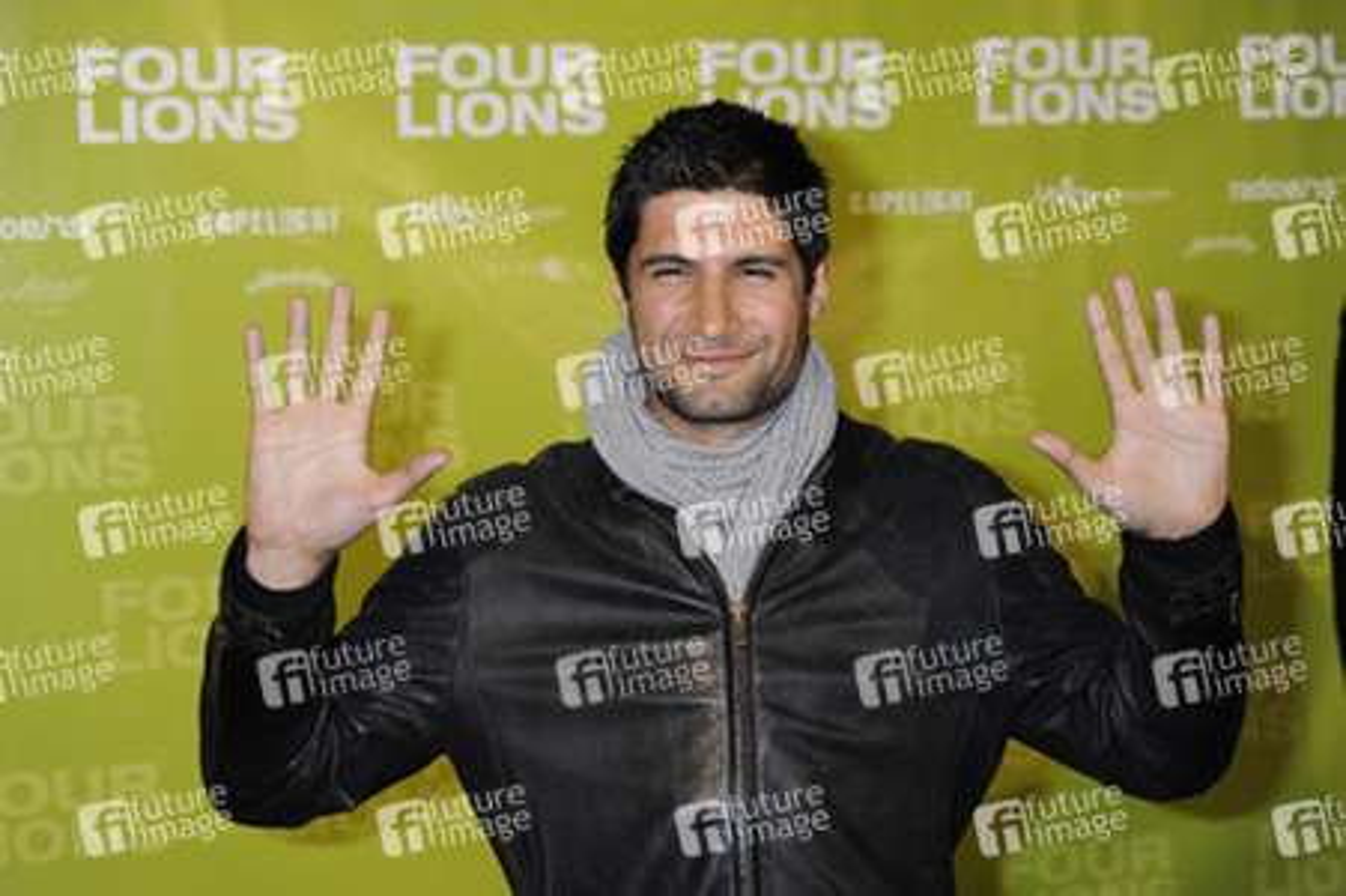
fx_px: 2615
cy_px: 448
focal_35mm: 70
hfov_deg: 28.9
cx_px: 673
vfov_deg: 19.4
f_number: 5
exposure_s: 1/200
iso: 800
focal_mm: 70
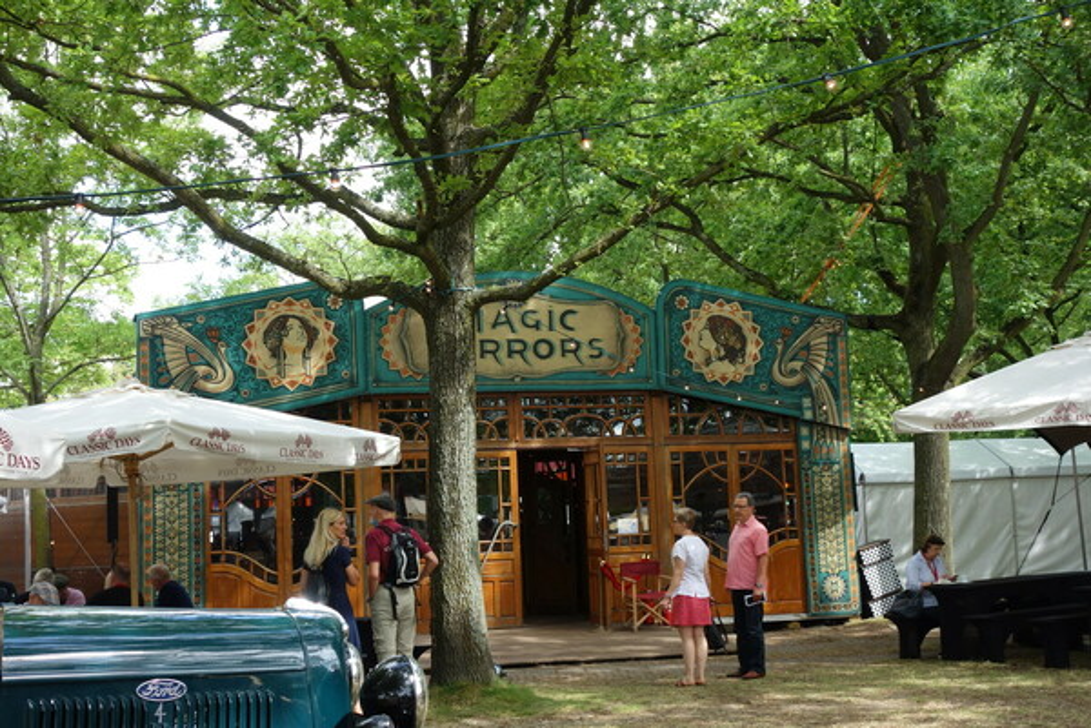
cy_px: 364
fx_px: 1485
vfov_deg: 27.5
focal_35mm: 49
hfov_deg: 40.3
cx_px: 546
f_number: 5
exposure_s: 1/100
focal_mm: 18.02
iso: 125
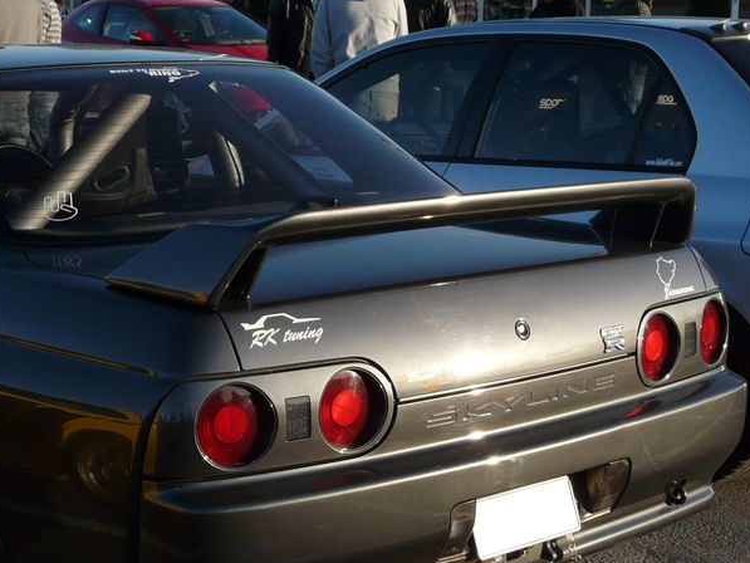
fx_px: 1625
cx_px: 253
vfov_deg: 19.6
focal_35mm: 75
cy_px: 312
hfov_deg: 25.8
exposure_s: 1/640
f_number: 3.2
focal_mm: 5.7
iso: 100
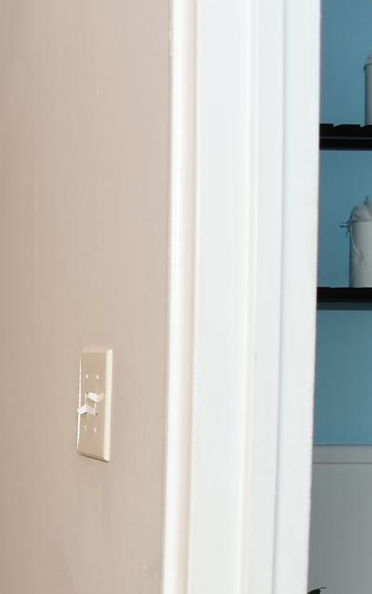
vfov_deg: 23.8
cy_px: 448
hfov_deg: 13.5
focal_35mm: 86
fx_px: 1393
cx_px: -318
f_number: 4
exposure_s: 1/60
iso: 360
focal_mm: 18
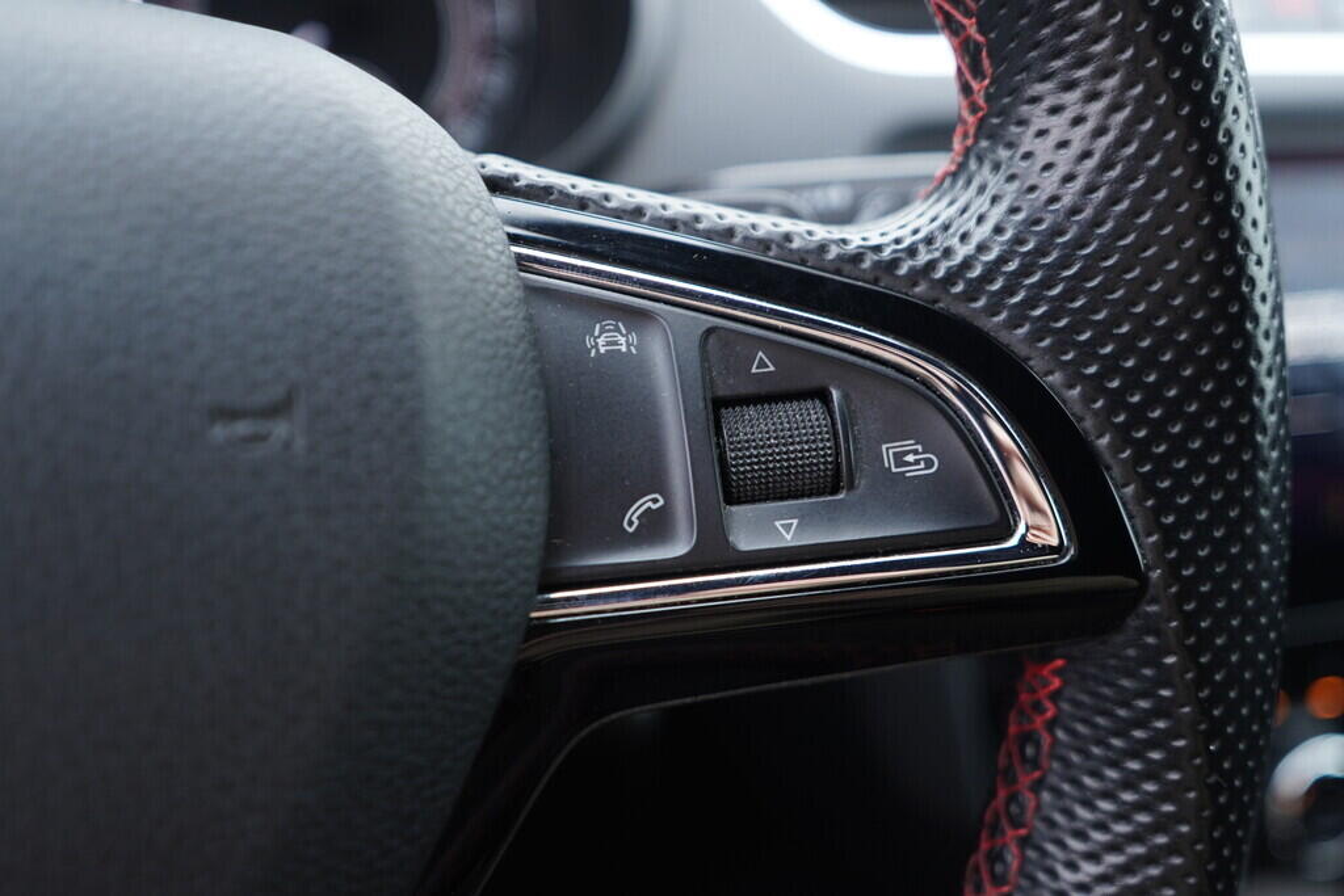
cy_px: 448
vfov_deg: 36.9
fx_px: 1344
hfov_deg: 53.1
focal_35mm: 36
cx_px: 672
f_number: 2.8
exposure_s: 1/40
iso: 320
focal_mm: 24
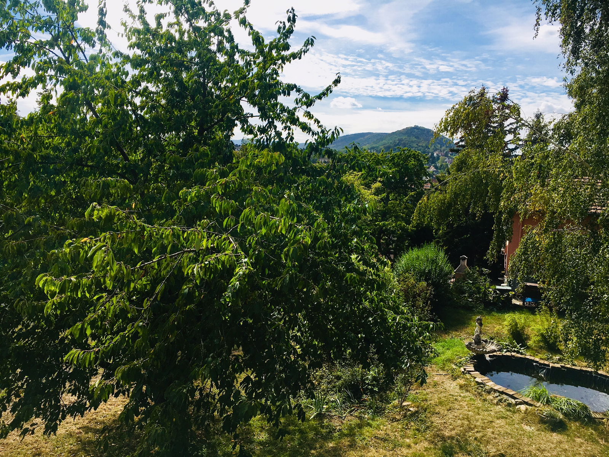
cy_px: 228
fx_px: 510
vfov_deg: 48.2
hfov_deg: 61.7
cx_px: 304
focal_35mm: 29
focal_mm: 4.15
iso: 25
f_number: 2.2
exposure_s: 1/1789
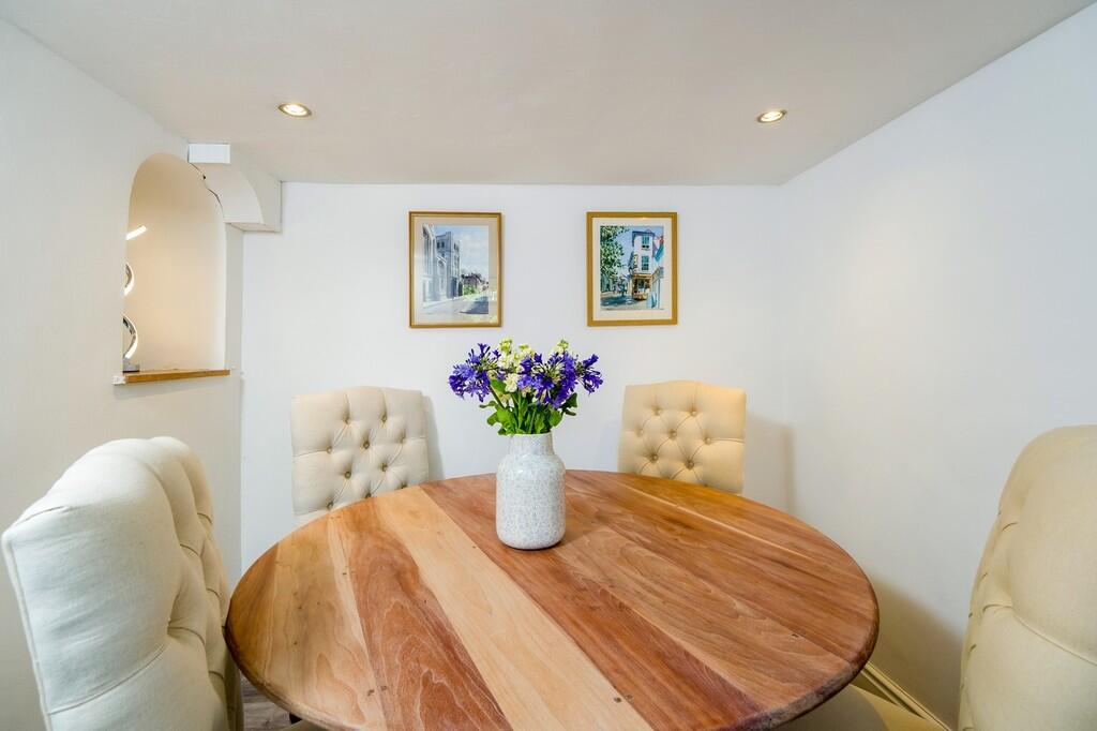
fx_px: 457
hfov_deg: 100.4
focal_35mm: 15
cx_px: 548
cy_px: 366
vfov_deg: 77.3
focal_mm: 9.9
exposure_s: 1/8
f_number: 7.1
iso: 160
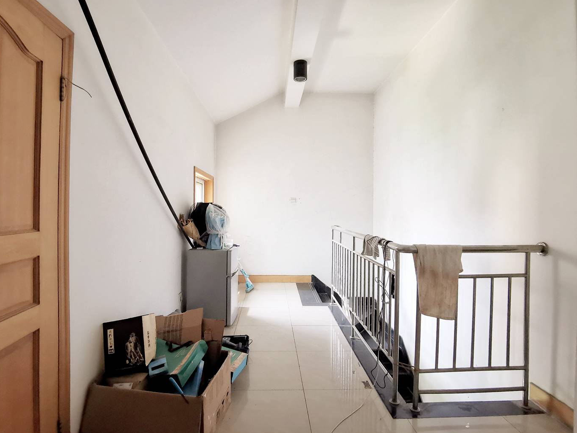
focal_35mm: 18
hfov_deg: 87.7
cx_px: 281
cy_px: 206
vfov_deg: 71.6
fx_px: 300
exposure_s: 1/33.3
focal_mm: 2.26
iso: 400
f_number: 2.2
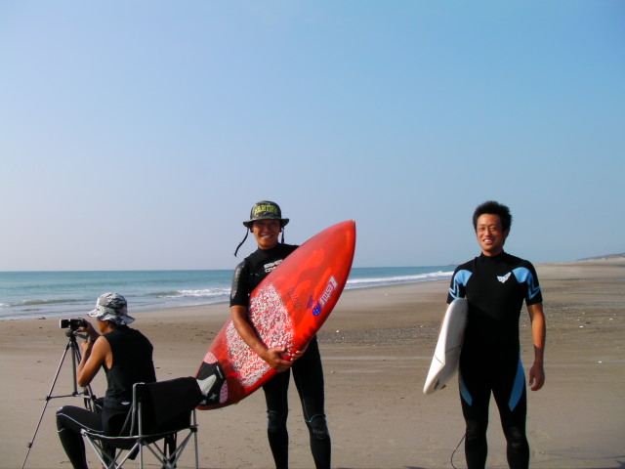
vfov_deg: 37.7
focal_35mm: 38
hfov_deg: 49.0
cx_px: 312
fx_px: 686
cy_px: 234
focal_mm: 6.3
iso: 50
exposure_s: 1/352
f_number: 4.5
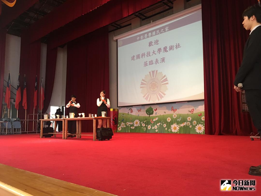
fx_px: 219
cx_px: 130
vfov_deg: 48.2
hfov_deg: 61.7
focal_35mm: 29
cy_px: 98
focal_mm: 4.15
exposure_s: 1/15
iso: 80
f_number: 2.2
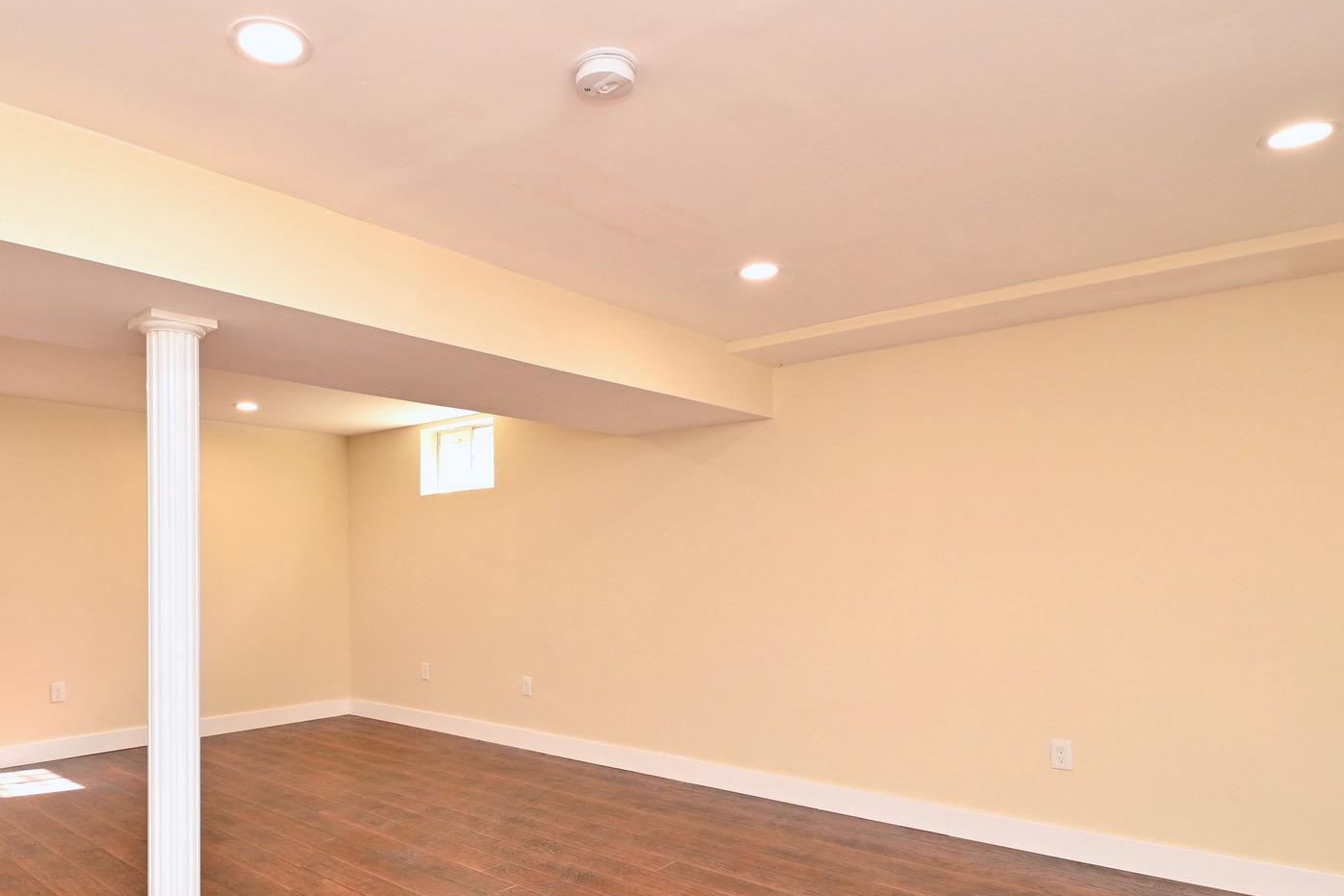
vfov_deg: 56.8
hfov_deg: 77.1
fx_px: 821
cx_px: 501
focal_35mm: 22
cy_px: 540
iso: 320
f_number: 7.1
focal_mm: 10
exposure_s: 1/25
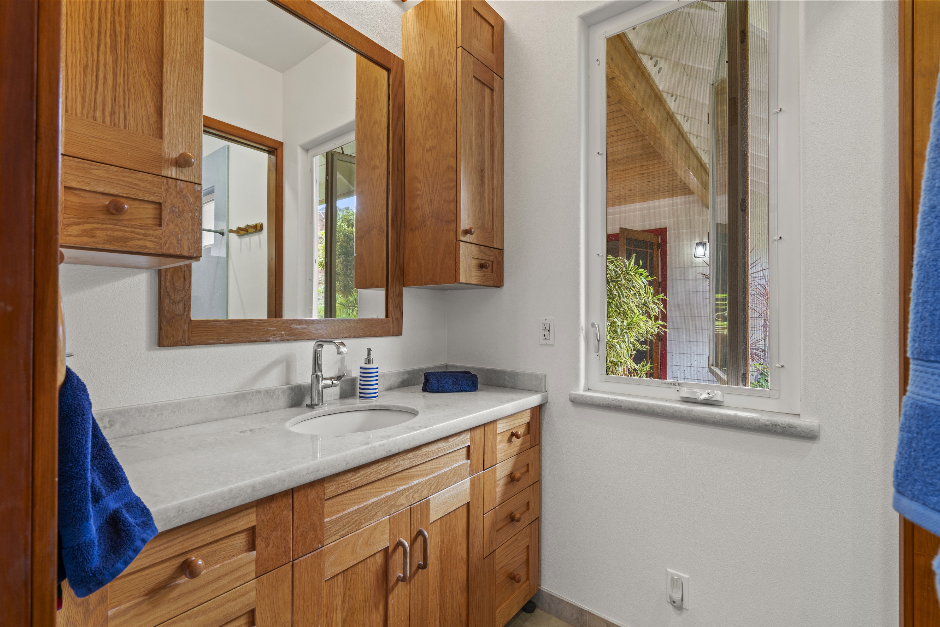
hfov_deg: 96.7
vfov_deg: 73.7
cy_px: 314
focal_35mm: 16
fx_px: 418
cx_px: 470
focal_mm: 16
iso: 100
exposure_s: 1.3
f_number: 8
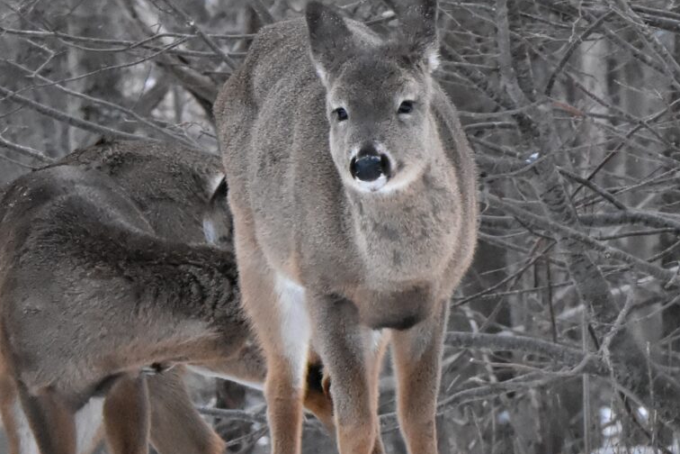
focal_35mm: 914
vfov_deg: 1.5
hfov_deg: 2.3
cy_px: 212
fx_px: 17263
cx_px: 763
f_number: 10
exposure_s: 1/323
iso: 4000
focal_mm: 180
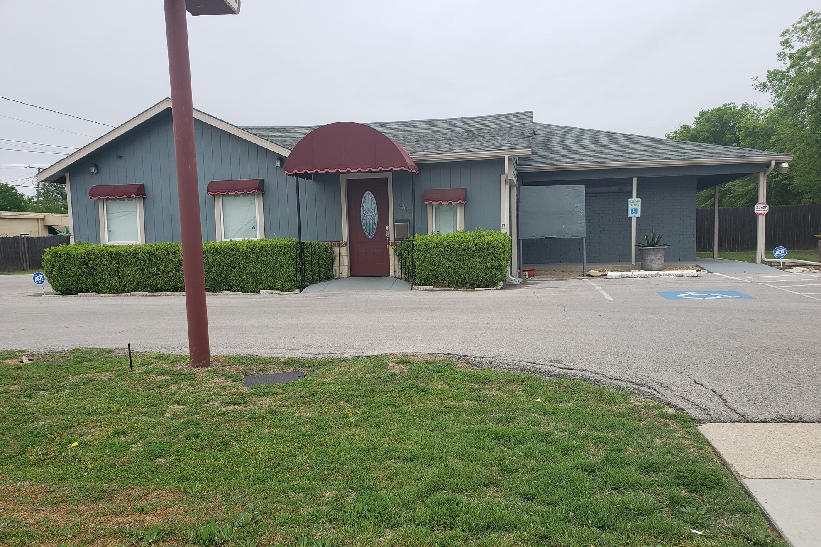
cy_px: 316
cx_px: 409
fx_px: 639
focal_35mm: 28
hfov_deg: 65.5
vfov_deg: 46.3
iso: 50
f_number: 2.4
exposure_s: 1/681
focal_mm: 4.3
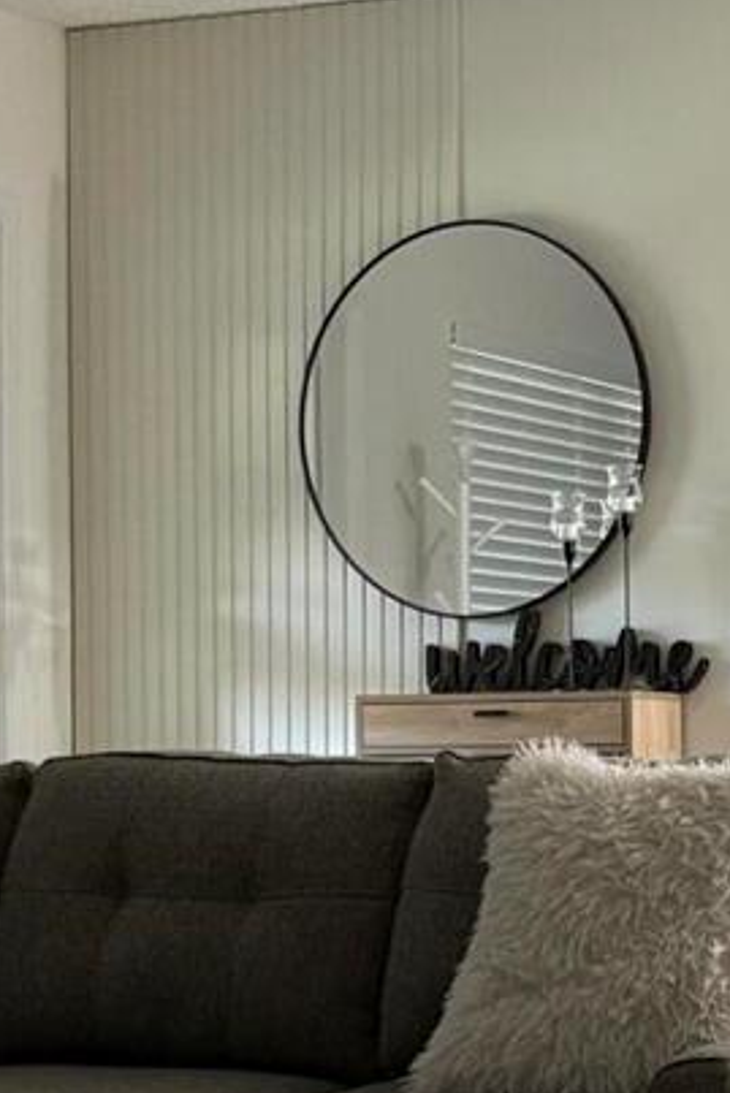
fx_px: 3130
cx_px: 738
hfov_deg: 13.1
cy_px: 890
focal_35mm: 103
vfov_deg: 19.6
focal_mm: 5.96
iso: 250
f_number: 1.6
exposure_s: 1/60
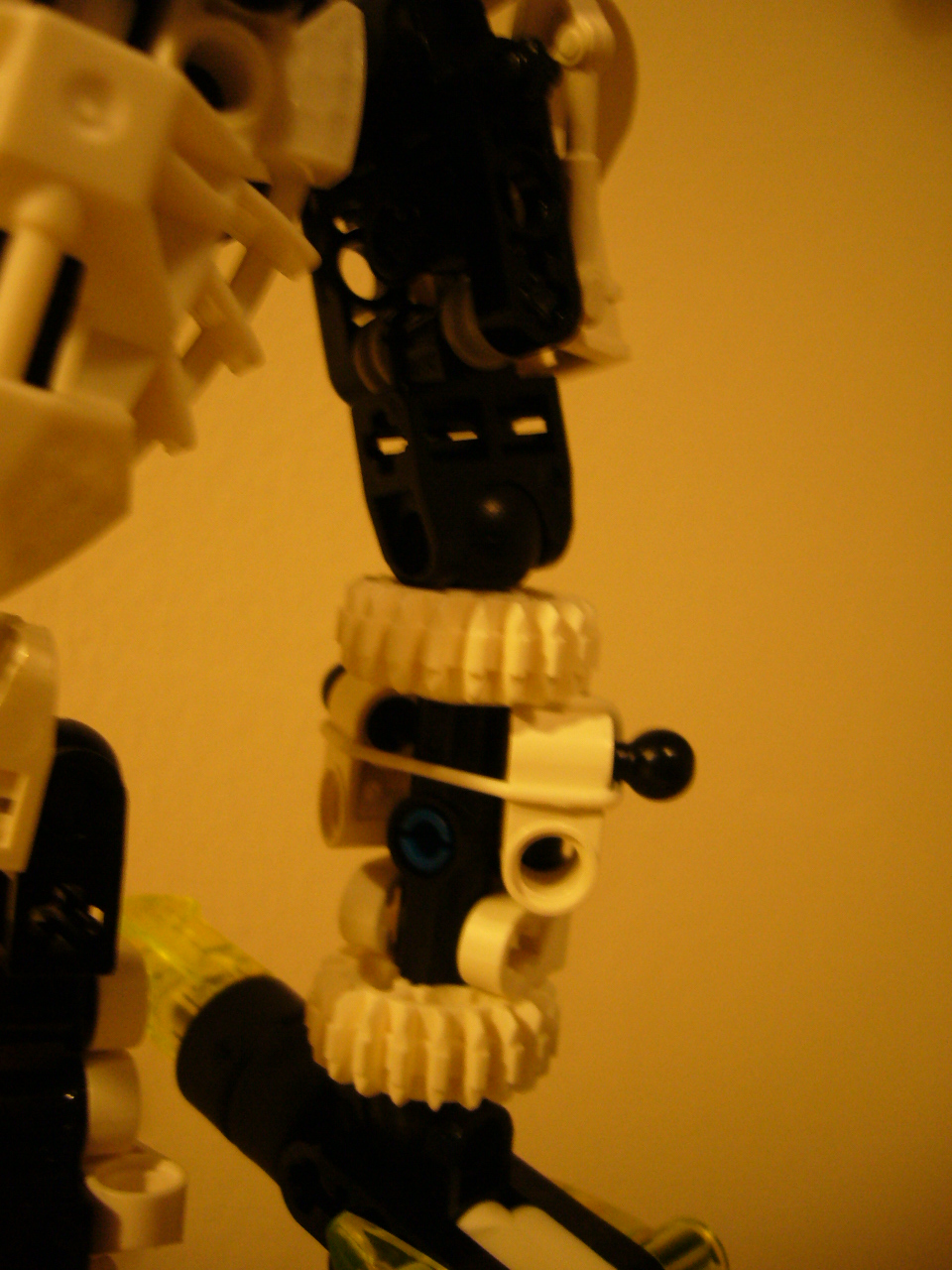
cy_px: 635
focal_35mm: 35
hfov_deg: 40.7
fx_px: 1283
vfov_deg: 52.6
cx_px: 476
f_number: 2.8
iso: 200
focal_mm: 5.8
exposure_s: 1/13
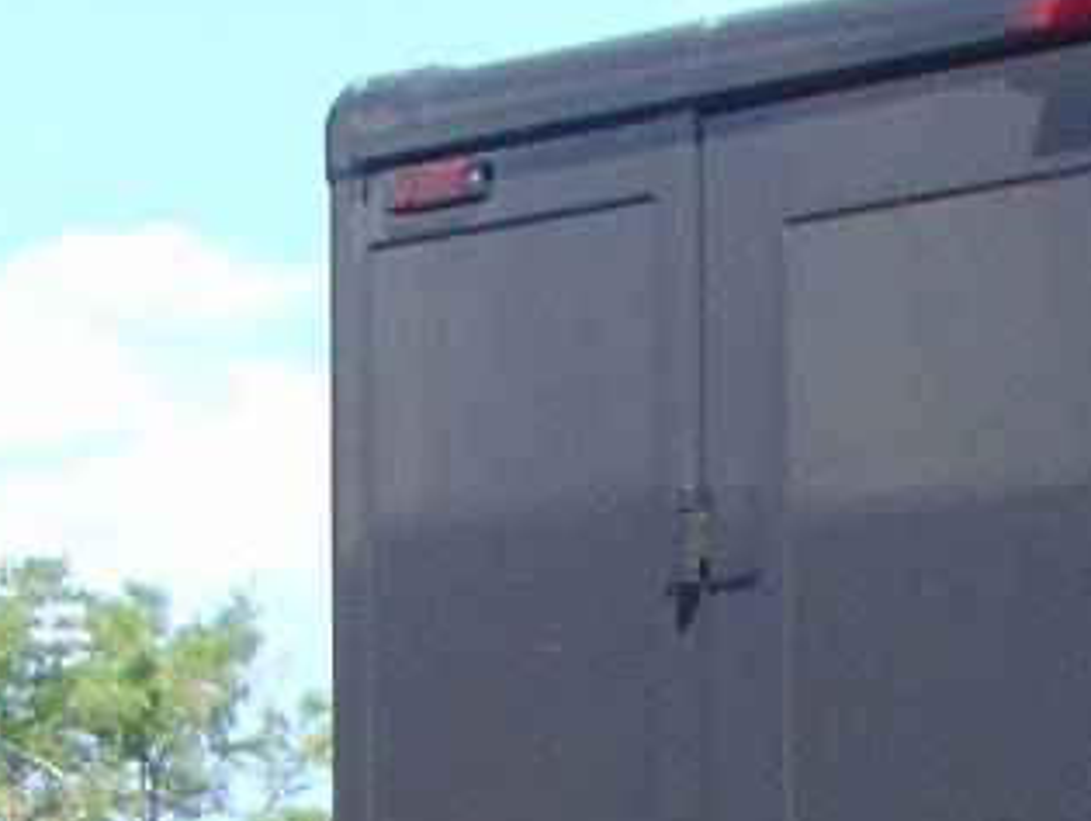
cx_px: 2279
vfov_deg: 6.8
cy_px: 1649
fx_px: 6721
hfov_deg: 8.7
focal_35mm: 213
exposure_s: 1/320
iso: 80
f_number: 3.3
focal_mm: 7.6
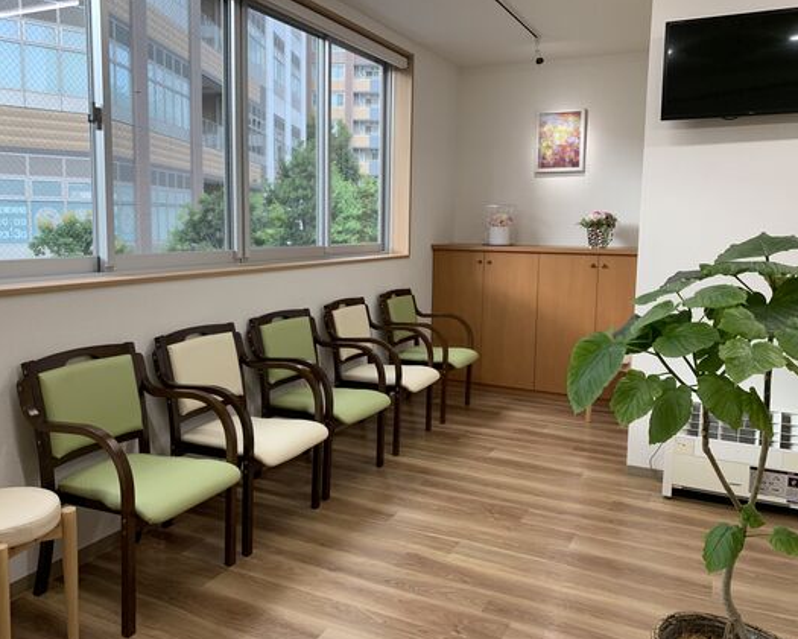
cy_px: 309
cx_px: 378
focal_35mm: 29
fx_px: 685
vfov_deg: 50.0
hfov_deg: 60.4
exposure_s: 1/121
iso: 50
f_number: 1.8
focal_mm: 4.25
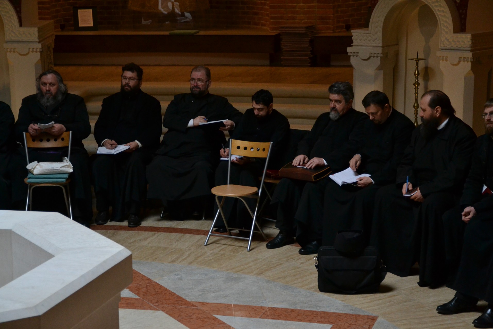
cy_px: 164
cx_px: 246
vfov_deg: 16.3
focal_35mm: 84
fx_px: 1150
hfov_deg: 24.2
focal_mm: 56
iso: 1600
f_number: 4.8
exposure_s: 1/100
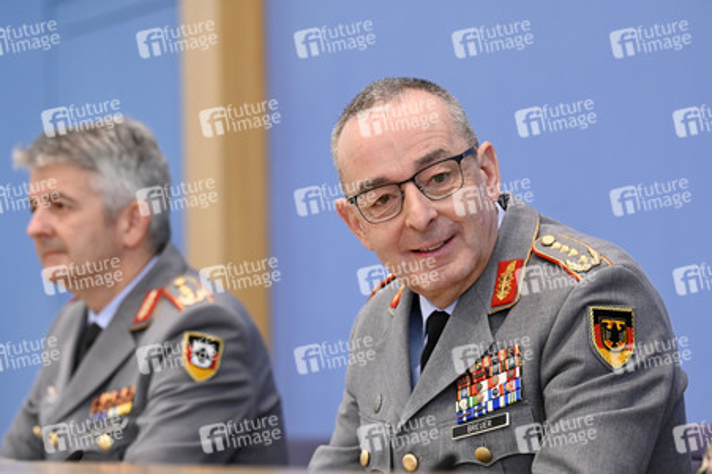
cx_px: 356
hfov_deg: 14.7
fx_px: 2767
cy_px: 237
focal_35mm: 140
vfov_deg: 9.8
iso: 3200
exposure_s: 1/640
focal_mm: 140
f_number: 5
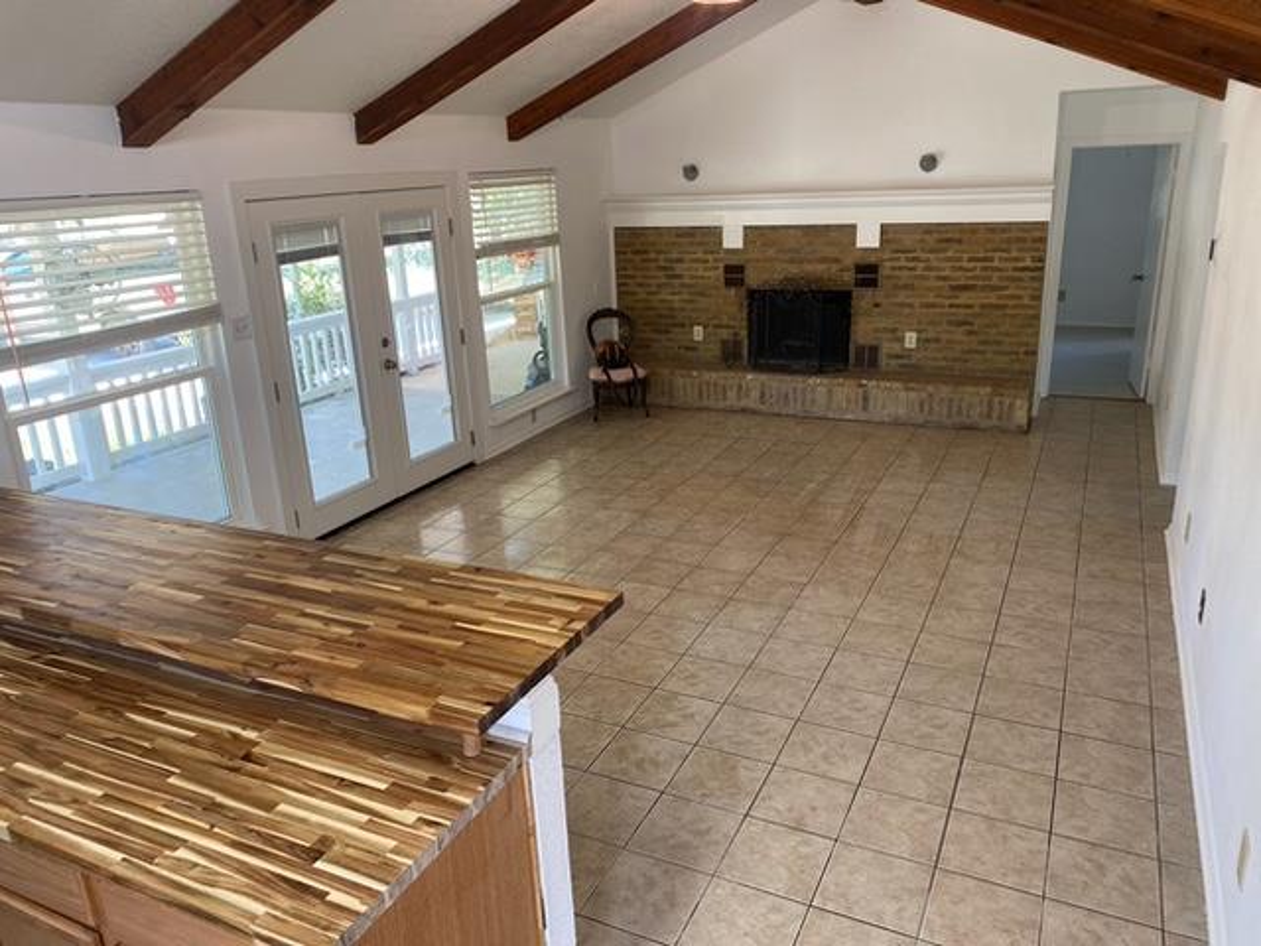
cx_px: 630
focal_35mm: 26
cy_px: 473
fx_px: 947
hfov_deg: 67.3
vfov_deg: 53.1
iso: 64
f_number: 1.8
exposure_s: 1/60
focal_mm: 4.25
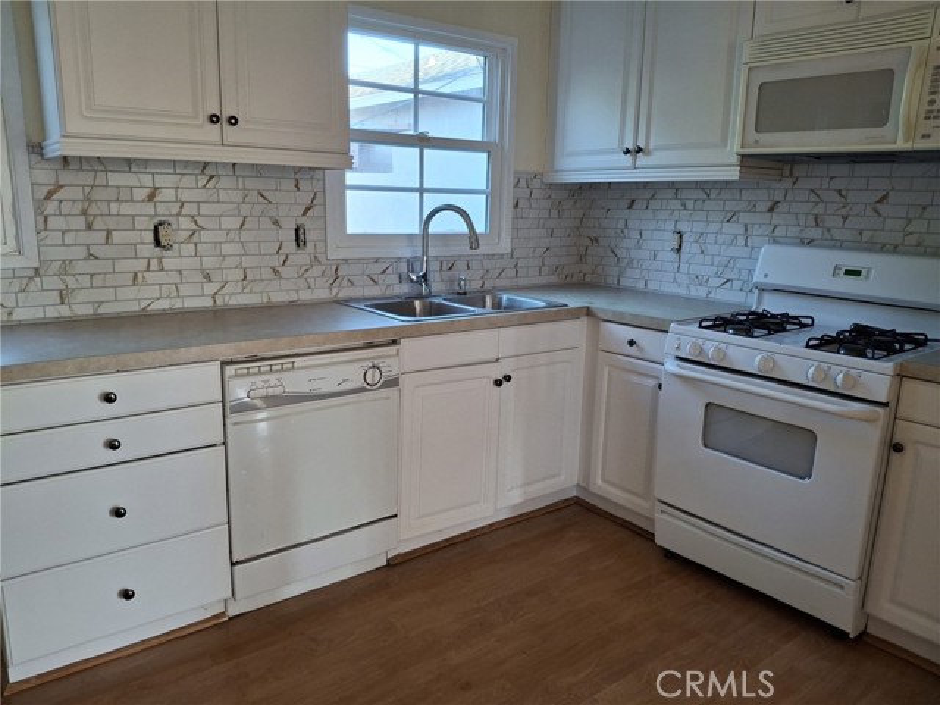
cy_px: 352
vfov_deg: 54.9
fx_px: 679
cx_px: 470
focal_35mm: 25
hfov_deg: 69.4
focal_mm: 4.69
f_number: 1.8
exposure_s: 1/120
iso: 160
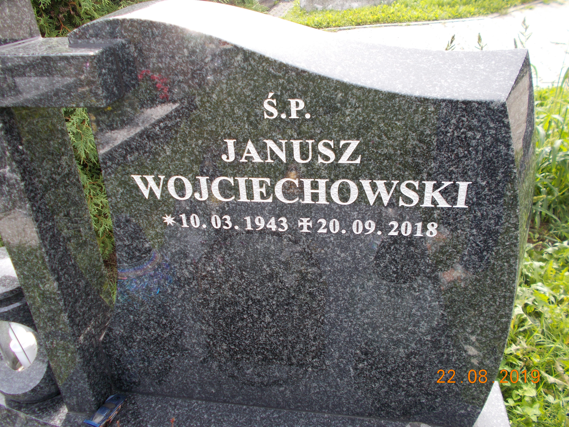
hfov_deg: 60.0
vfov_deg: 46.8
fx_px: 493
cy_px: 214
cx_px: 284
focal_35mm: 30
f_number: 3.4
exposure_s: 1/200
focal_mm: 5.3
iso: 80
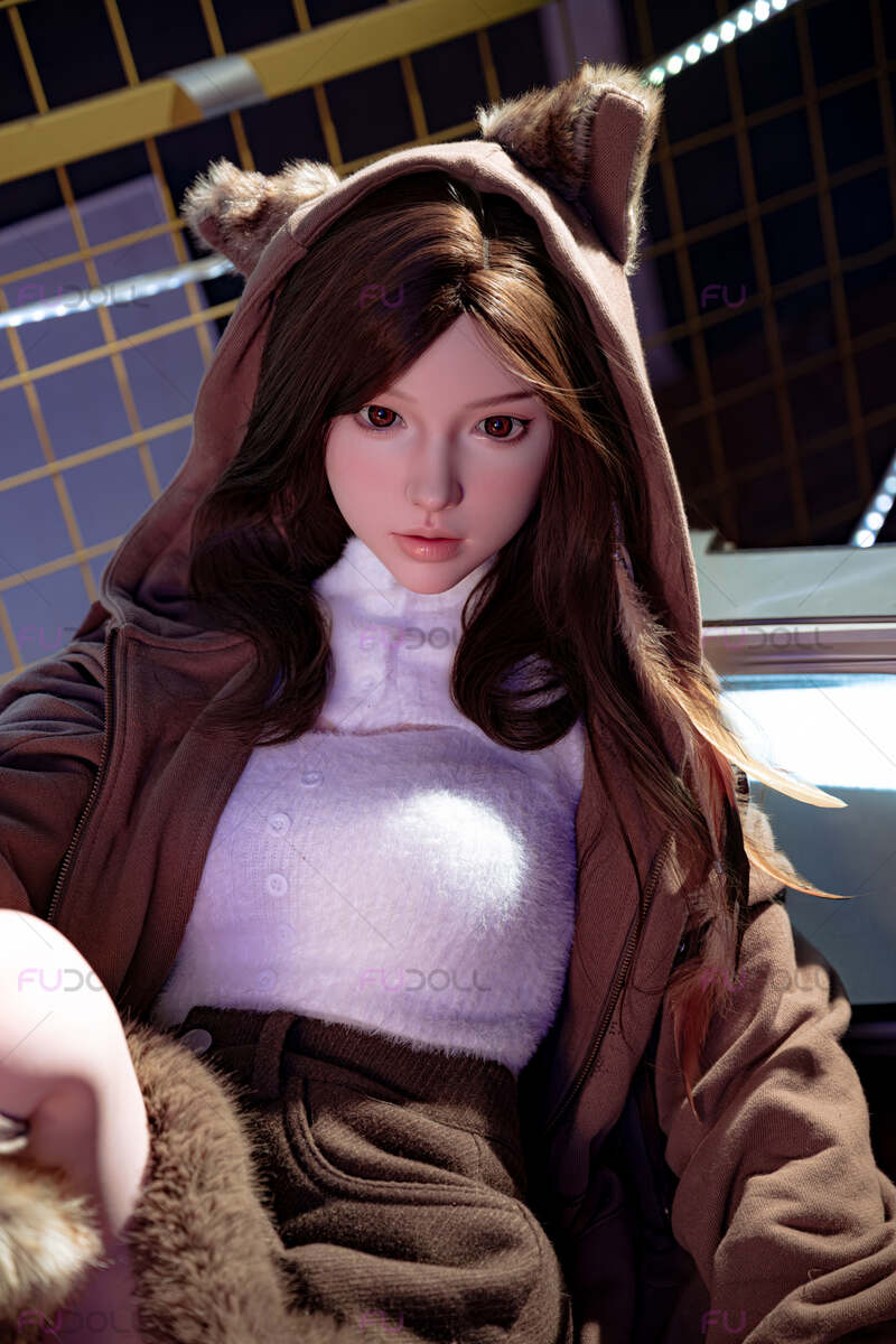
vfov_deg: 28.8
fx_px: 2613
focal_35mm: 70
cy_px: 672
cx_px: 448
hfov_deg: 19.5
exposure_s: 1/200
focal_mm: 70
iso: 800
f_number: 3.2
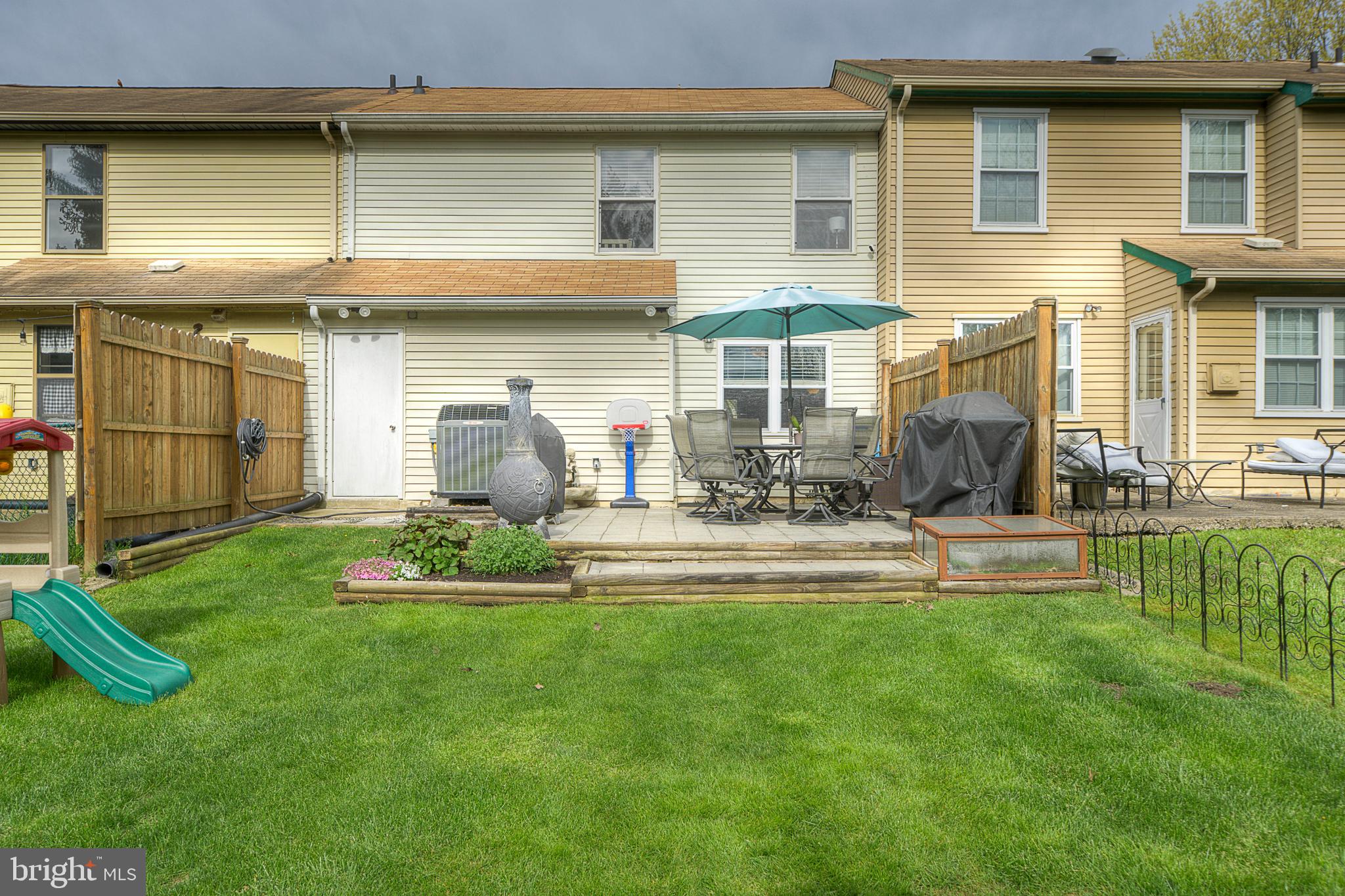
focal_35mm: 24
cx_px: 672
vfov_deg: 53.1
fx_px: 897
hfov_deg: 73.7
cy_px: 448
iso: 100
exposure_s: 1/160
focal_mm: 24
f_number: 8
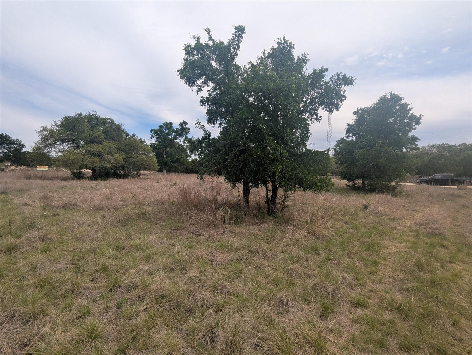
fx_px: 218
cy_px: 178
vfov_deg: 78.2
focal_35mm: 16
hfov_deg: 94.4
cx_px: 236
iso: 54
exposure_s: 1/1976
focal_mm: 2.35
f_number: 2.2
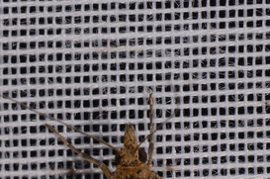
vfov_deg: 3.7
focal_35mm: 369
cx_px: 171
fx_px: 2766
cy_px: 216
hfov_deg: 5.6
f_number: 22
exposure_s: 1/60
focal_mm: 85
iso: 100
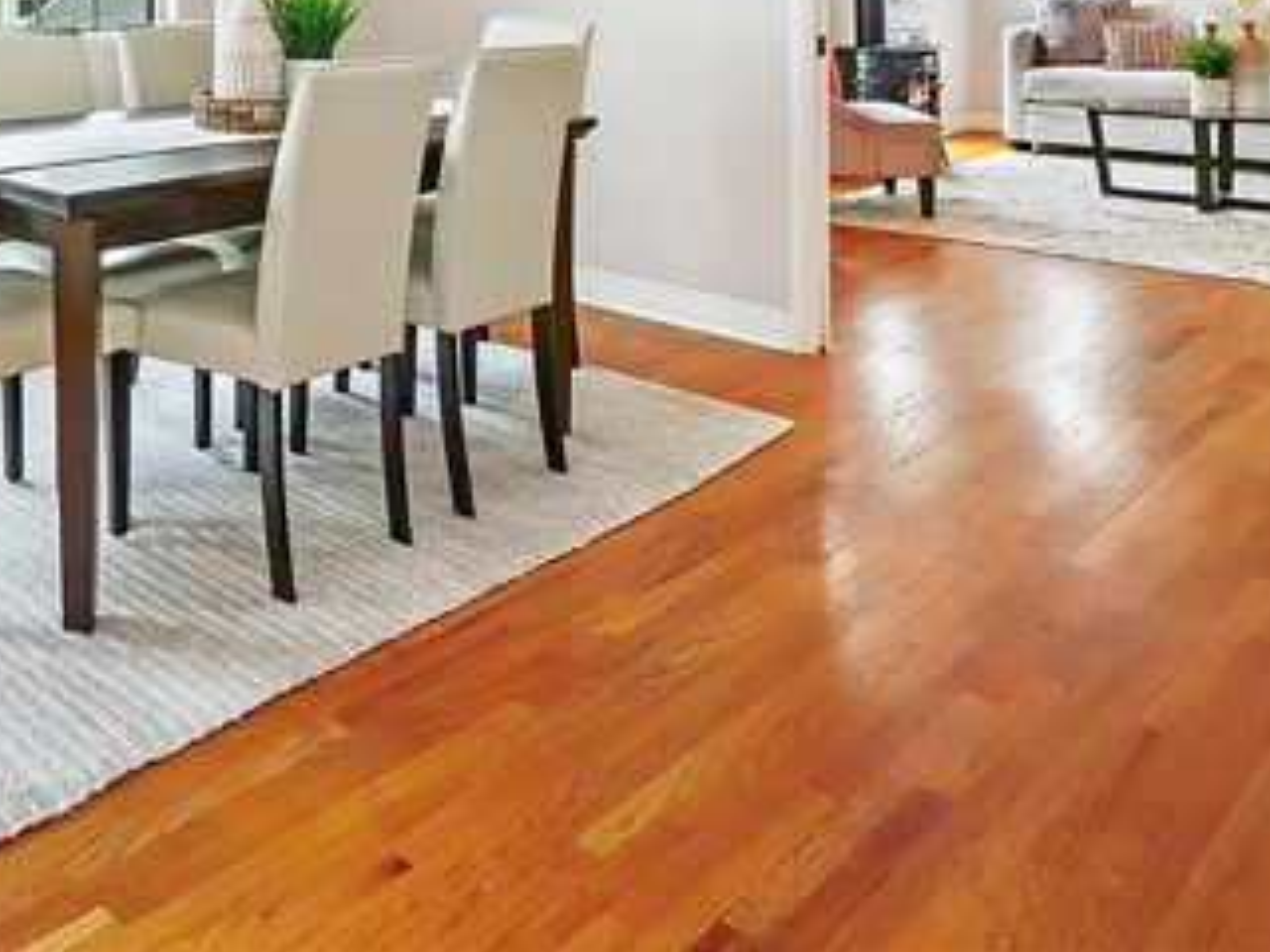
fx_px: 1174
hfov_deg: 53.1
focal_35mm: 32
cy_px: 6
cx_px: 254
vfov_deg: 39.2
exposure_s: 1/200
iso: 3200
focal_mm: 8
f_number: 8
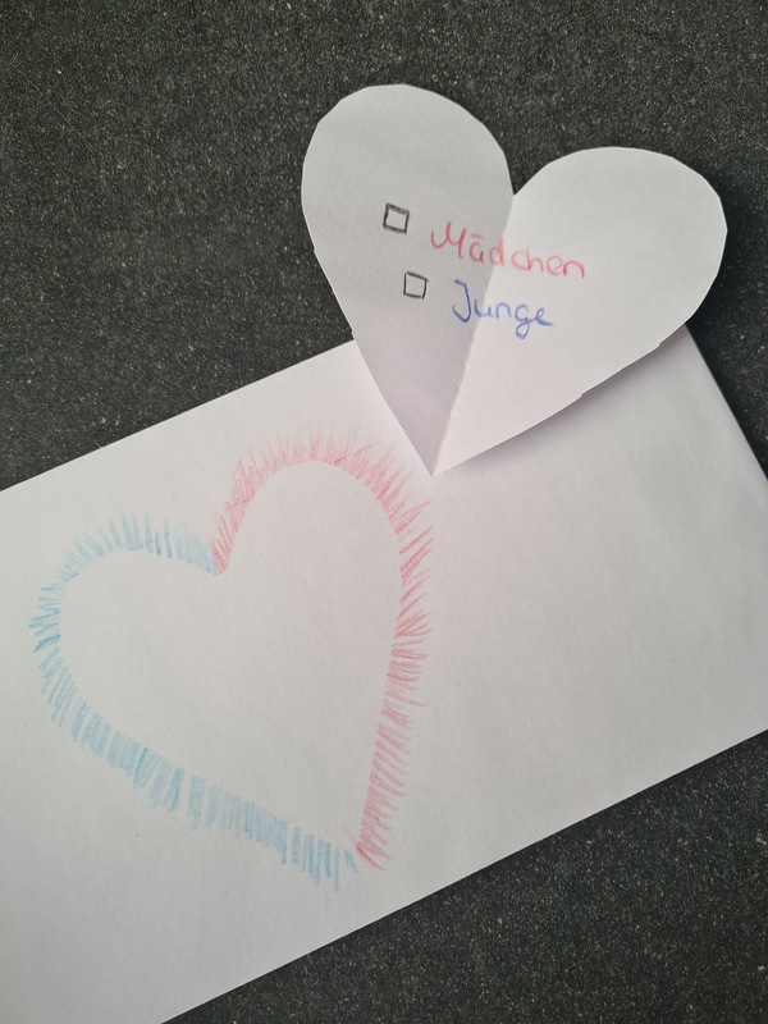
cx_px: 384
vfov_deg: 67.3
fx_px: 769
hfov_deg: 53.1
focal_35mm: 26
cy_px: 512
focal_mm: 5.4
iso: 50
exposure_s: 1/122
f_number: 1.8
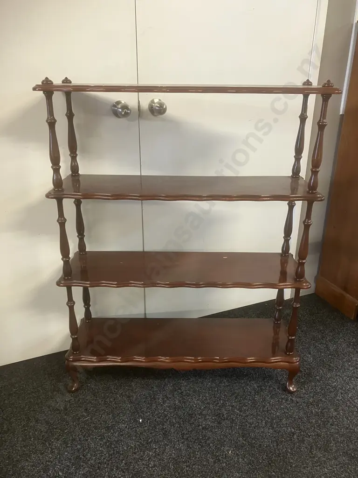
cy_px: 239
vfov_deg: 63.4
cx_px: 179
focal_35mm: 28
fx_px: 386
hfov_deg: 49.7
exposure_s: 1/50
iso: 160
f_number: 1.8
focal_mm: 3.99
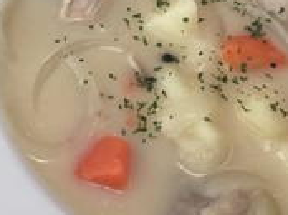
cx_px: -27
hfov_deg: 19.2
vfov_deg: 14.7
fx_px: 814
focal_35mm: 98
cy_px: -13
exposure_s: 1/120
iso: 40
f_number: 2.4
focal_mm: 3.3
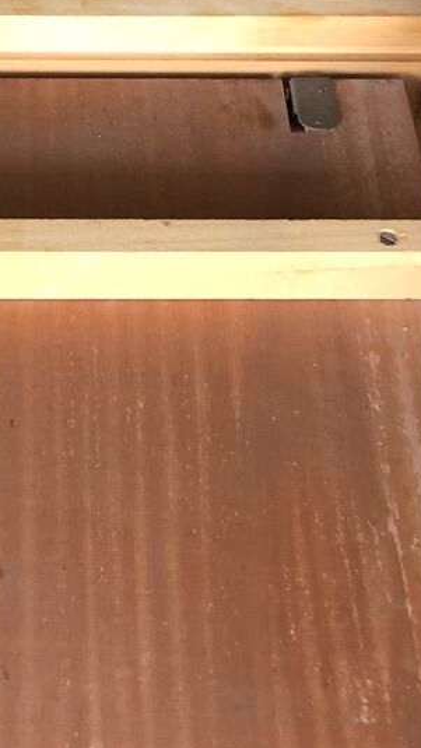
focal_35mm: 73
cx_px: -56
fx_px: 1449
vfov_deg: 28.0
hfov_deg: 16.0
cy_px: 652
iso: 40
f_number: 1.8
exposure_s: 1/33
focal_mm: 3.99
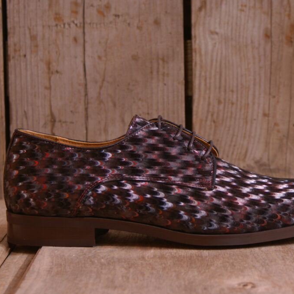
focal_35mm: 107
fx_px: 1025
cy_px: 148
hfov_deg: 16.3
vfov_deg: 16.3
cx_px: 173
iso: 100
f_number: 5.6
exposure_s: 1/2
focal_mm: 55
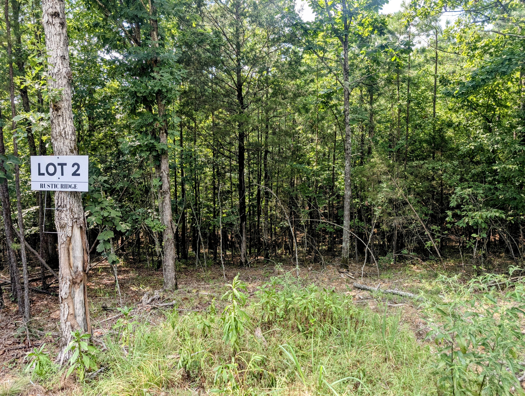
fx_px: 365
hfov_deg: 71.5
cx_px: 262
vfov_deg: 56.9
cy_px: 198
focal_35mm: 24
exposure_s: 1/164
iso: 20
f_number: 1.68
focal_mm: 6.9
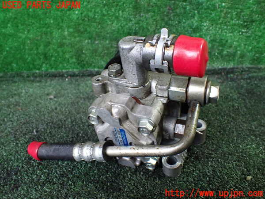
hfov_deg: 60.0
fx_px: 230
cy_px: 100
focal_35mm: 30
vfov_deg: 46.8
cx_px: 132
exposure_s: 1/30
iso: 800
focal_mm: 5.4
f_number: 2.3
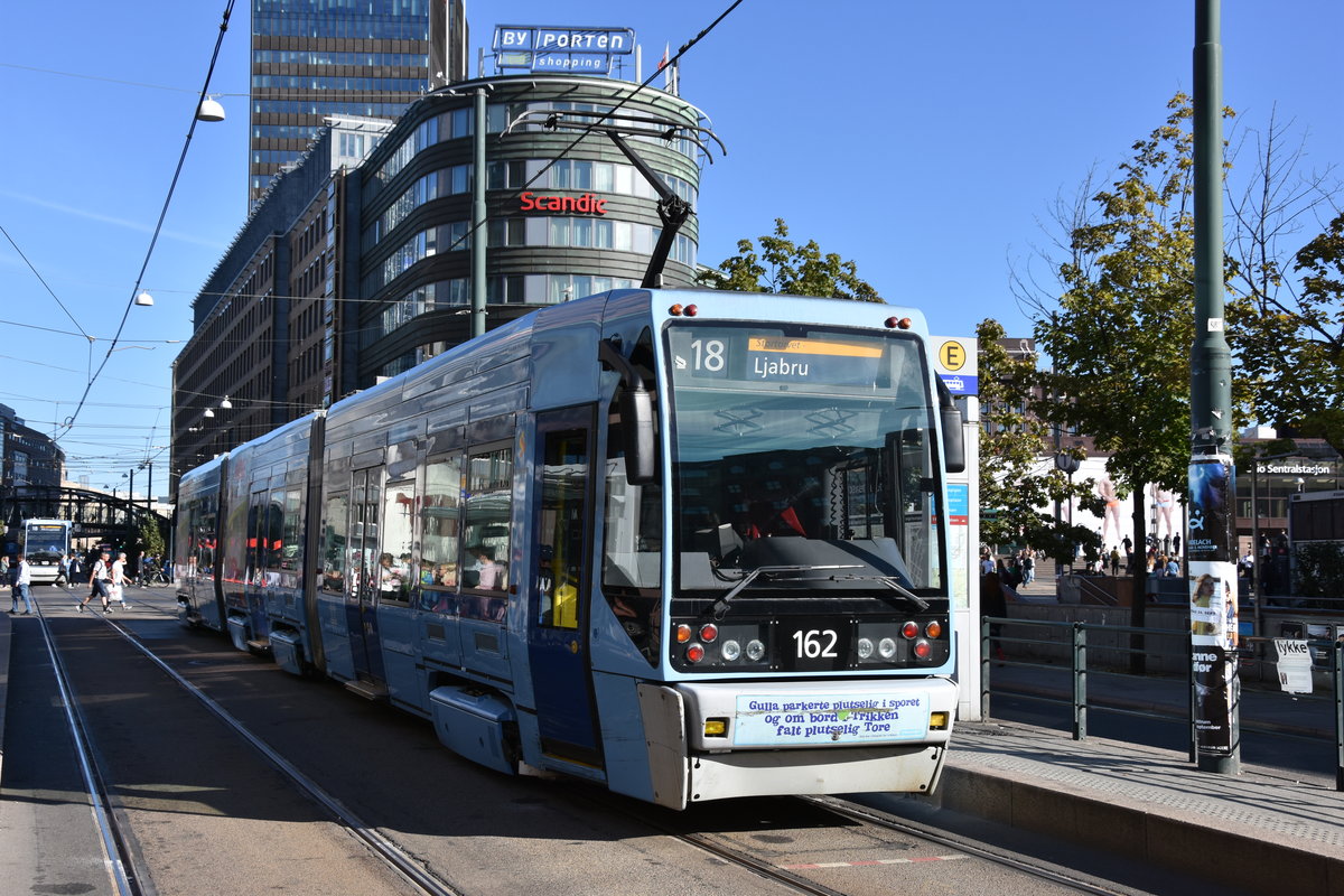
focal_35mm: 42
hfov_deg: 46.4
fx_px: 1568
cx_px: 672
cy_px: 448
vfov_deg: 31.9
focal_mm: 28
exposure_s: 1/500
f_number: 8
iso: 320
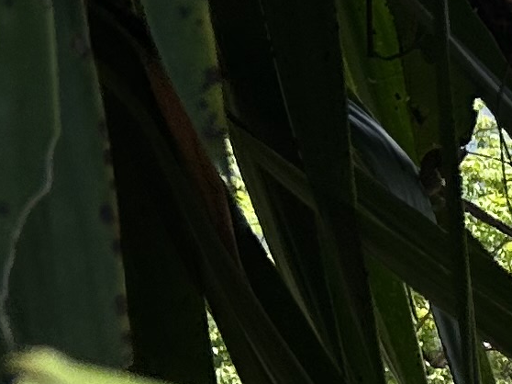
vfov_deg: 7.9
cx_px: 1331
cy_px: 321
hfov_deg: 9.2
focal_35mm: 188
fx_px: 2779
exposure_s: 1/2841
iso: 50
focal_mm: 5.7
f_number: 1.5
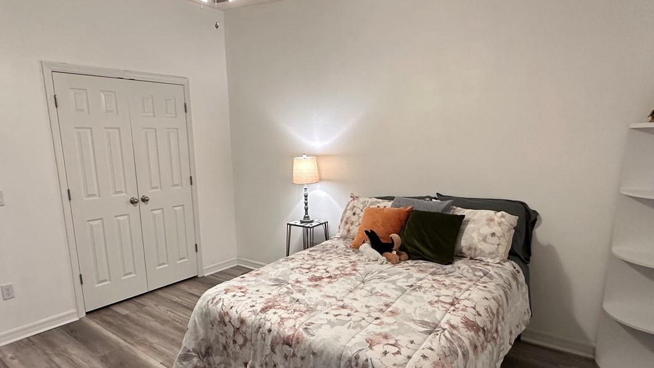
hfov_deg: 78.4
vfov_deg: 49.1
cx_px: 291
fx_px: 399
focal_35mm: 23
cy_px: 226
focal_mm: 2.22
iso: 250
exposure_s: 1/120
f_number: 2.2
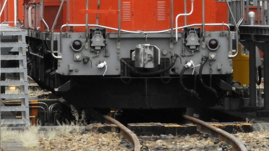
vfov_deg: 1.9
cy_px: -44
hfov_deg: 3.4
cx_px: 32
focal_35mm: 634
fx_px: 4521
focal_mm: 48.4
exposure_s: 1/2000
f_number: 5.5
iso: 800
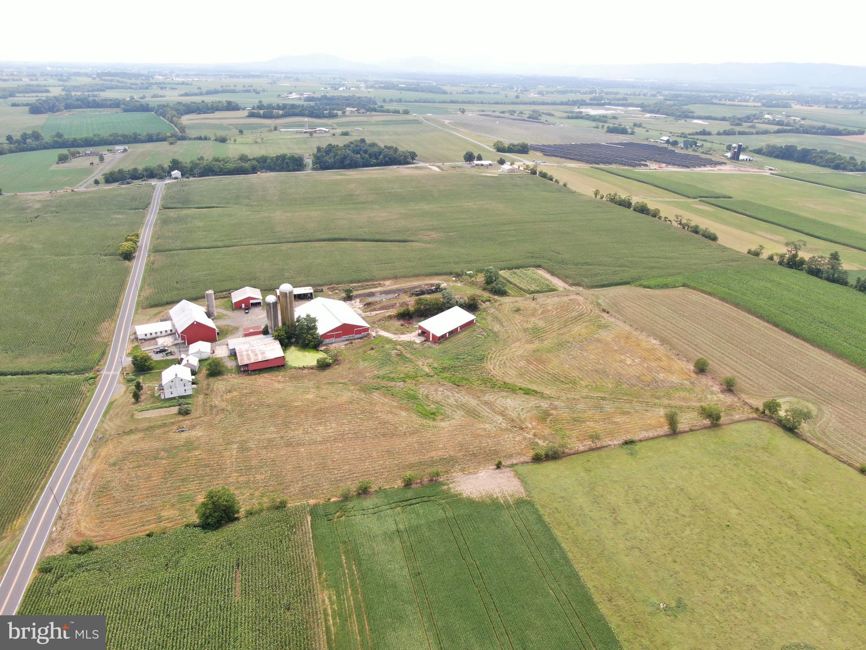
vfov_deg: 56.8
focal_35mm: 24
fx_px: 600
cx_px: 433
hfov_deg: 71.6
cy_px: 325
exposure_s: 1/640
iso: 110
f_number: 2.8
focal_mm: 4.39
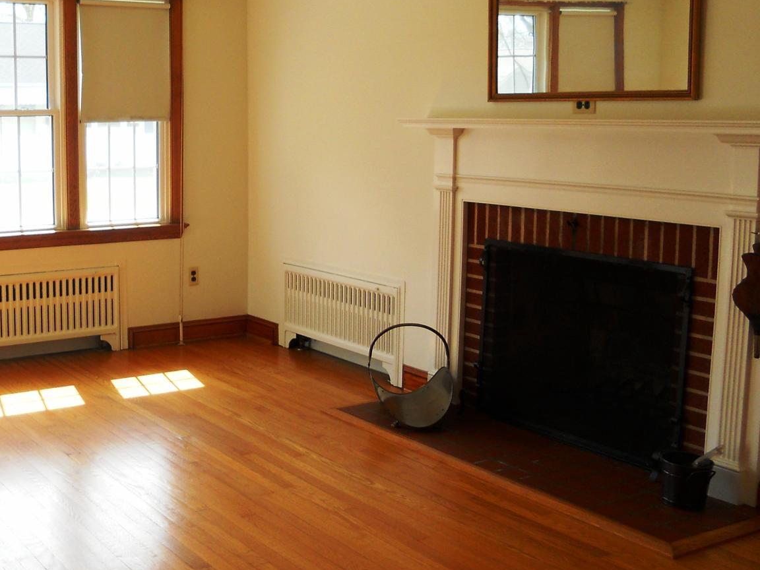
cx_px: 169
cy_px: 208
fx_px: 1054
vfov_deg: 30.1
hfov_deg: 38.4
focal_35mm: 48
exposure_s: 1/60
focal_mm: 4.9
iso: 80
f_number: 3.2
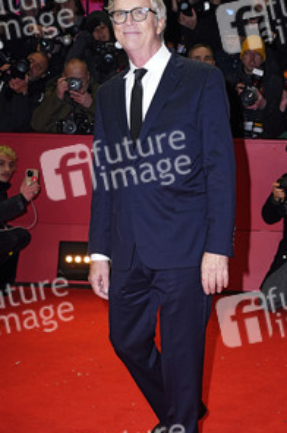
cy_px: 239
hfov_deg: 22.2
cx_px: 158
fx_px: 731
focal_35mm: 61
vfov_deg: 32.9
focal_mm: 45
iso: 640
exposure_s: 1/160
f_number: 5.6
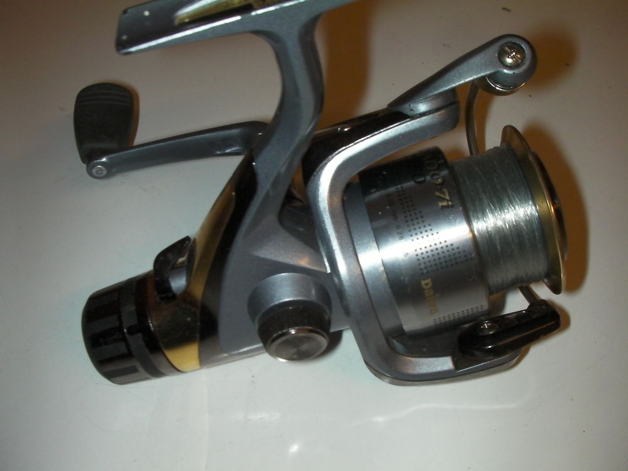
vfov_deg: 37.7
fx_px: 689
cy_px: 236
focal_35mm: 38
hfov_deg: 49.0
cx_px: 314
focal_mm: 6.3
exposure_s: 1/30
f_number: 5.6
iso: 200
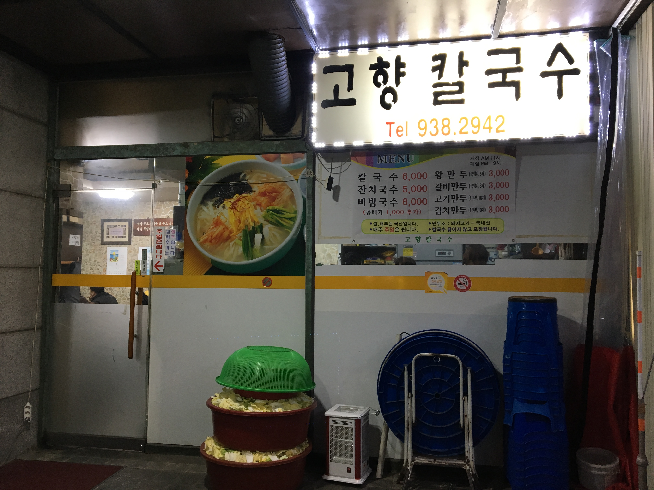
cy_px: 245
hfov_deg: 61.7
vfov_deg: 48.2
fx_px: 548
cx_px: 327
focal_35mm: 29
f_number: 2.2
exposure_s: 1/30
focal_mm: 4.15
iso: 64
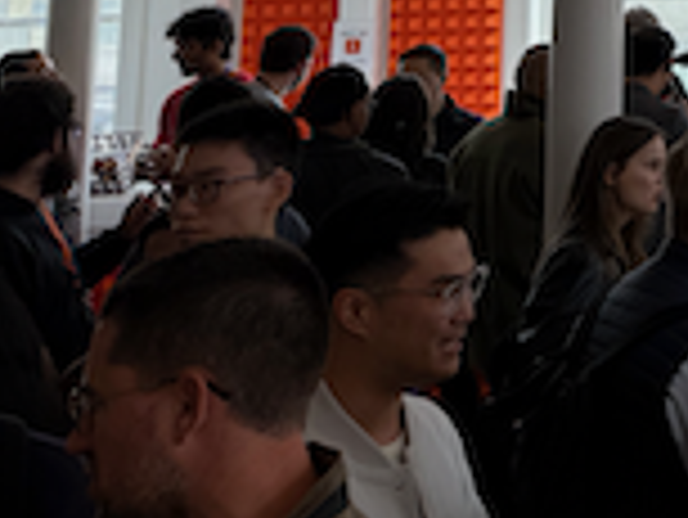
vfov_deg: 14.0
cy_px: -405
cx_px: 1331
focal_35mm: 94
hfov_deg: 16.5
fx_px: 1870
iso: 50
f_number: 1.78
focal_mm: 6.76
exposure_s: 1/144
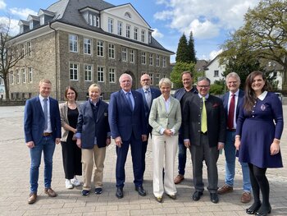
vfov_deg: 53.1
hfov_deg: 67.3
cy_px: 108
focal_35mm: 26
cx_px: 144
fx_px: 216
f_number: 1.8
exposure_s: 1/942
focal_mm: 4.25
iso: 32
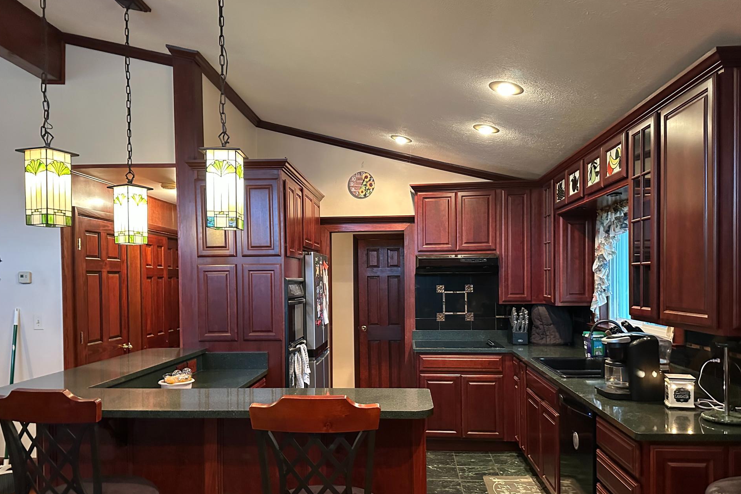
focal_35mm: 27
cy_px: 290
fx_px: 556
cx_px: 364
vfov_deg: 47.7
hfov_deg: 67.4
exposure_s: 1/40
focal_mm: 6.86
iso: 1000
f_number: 1.78
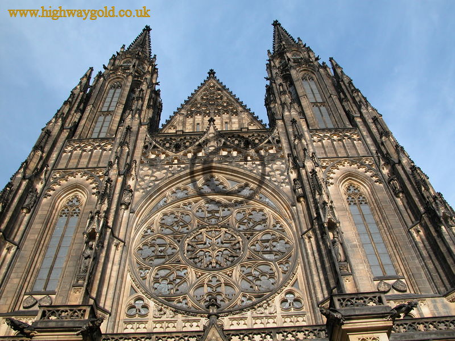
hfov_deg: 52.6
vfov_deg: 40.7
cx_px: 228
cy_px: 170
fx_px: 460
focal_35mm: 35
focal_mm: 8.9
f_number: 5.6
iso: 100
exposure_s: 1/230
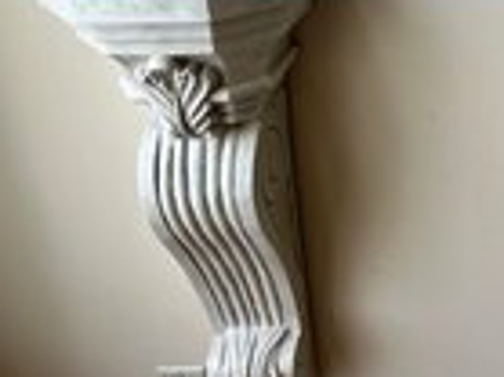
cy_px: 20
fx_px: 931
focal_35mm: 64
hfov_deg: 27.2
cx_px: 582
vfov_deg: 22.2
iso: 40
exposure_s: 1/290
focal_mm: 5.7
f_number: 1.5
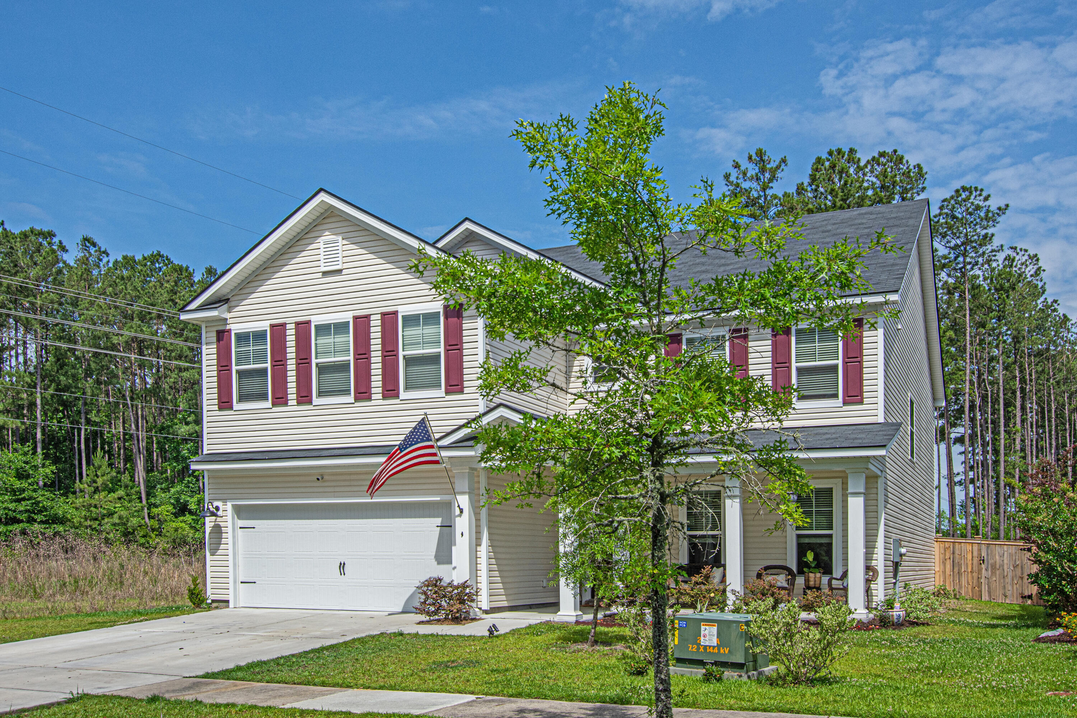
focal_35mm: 27
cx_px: 538
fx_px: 808
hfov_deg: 67.4
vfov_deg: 47.9
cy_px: 359
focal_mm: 18
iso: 200
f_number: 10
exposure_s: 1/400
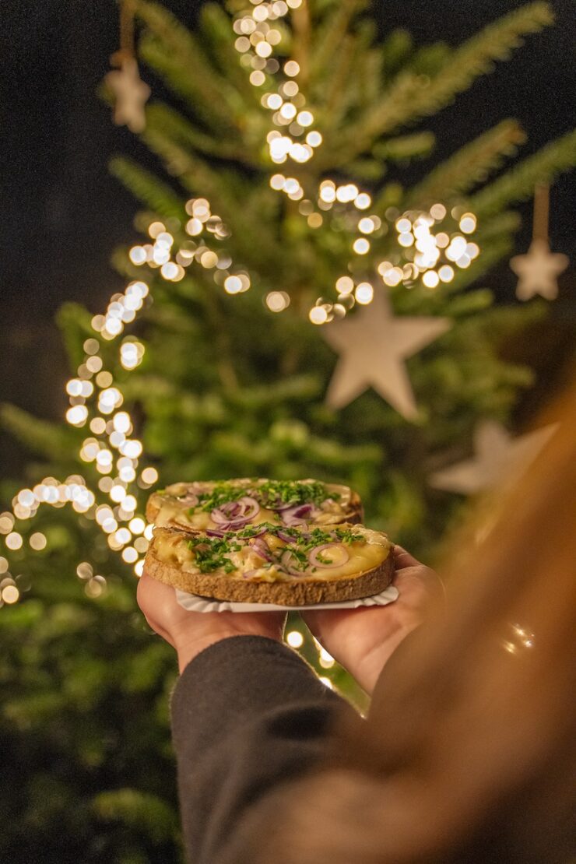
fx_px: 1080
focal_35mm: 45
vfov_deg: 43.6
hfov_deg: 29.9
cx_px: 288
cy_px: 432
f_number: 2.8
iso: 2000
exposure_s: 1/50
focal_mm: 45
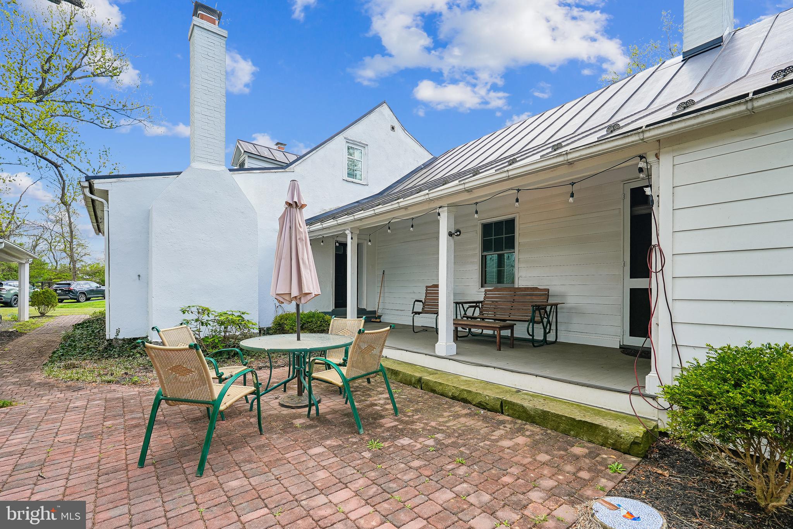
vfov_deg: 73.8
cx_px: 396
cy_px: 264
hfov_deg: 96.7
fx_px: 353
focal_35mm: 16
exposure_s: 1/60
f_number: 4
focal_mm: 16
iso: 80
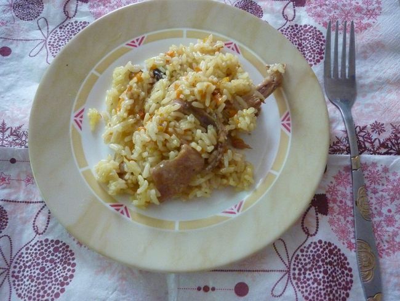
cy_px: 150
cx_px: 200
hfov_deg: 55.3
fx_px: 381
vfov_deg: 43.0
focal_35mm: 33
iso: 800
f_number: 2.8
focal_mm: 5.5
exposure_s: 1/50
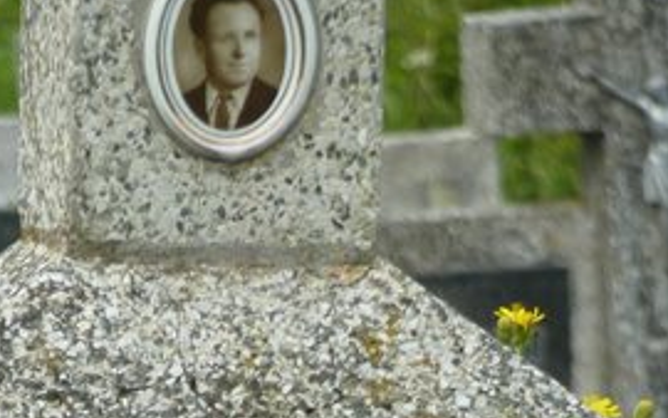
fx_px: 17156
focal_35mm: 942
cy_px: 920
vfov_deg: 1.4
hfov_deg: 2.2
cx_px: 275
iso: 80
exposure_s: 1/200
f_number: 4.9
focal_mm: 49.2
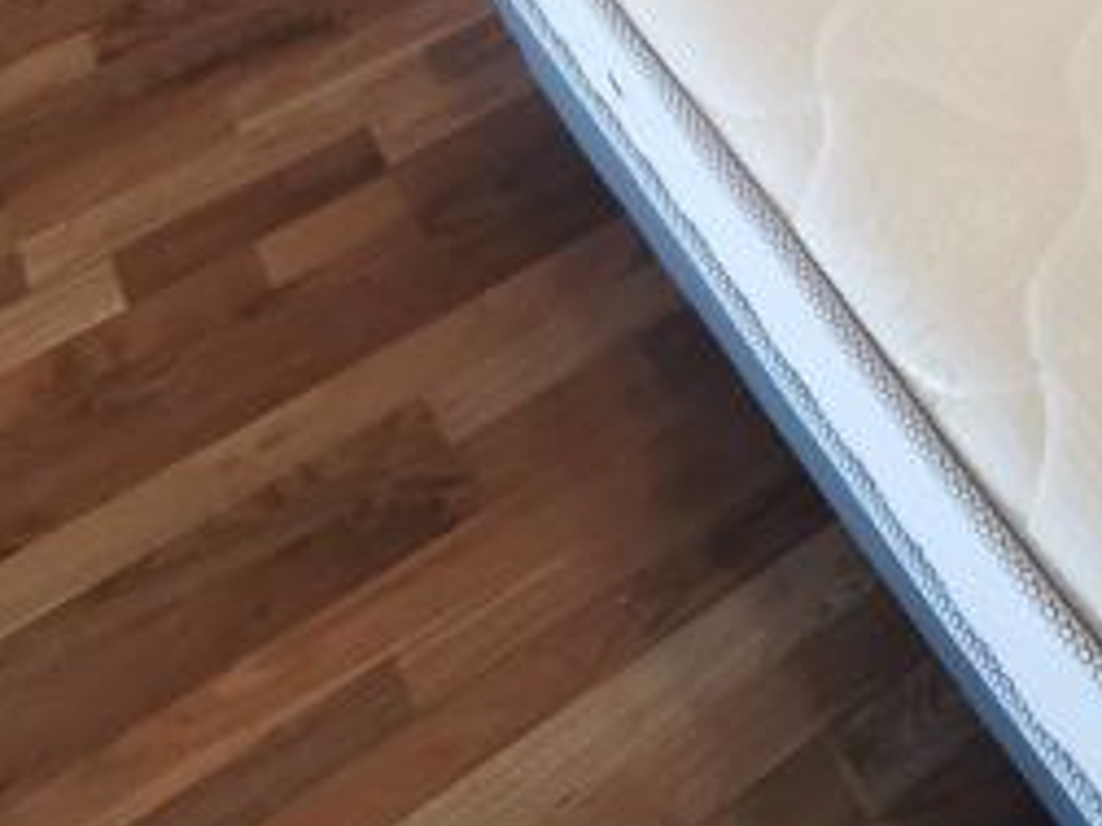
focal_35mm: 54
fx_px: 1719
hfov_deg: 31.4
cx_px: 1220
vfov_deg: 22.5
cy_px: -393
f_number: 2.2
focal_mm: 2.26
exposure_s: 1/33.3
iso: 200
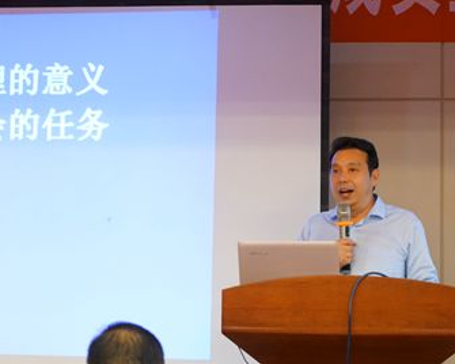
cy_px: 224
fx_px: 1495
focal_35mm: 111
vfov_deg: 13.9
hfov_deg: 17.3
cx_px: 167
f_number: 4
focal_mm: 66
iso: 5000
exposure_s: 1/160
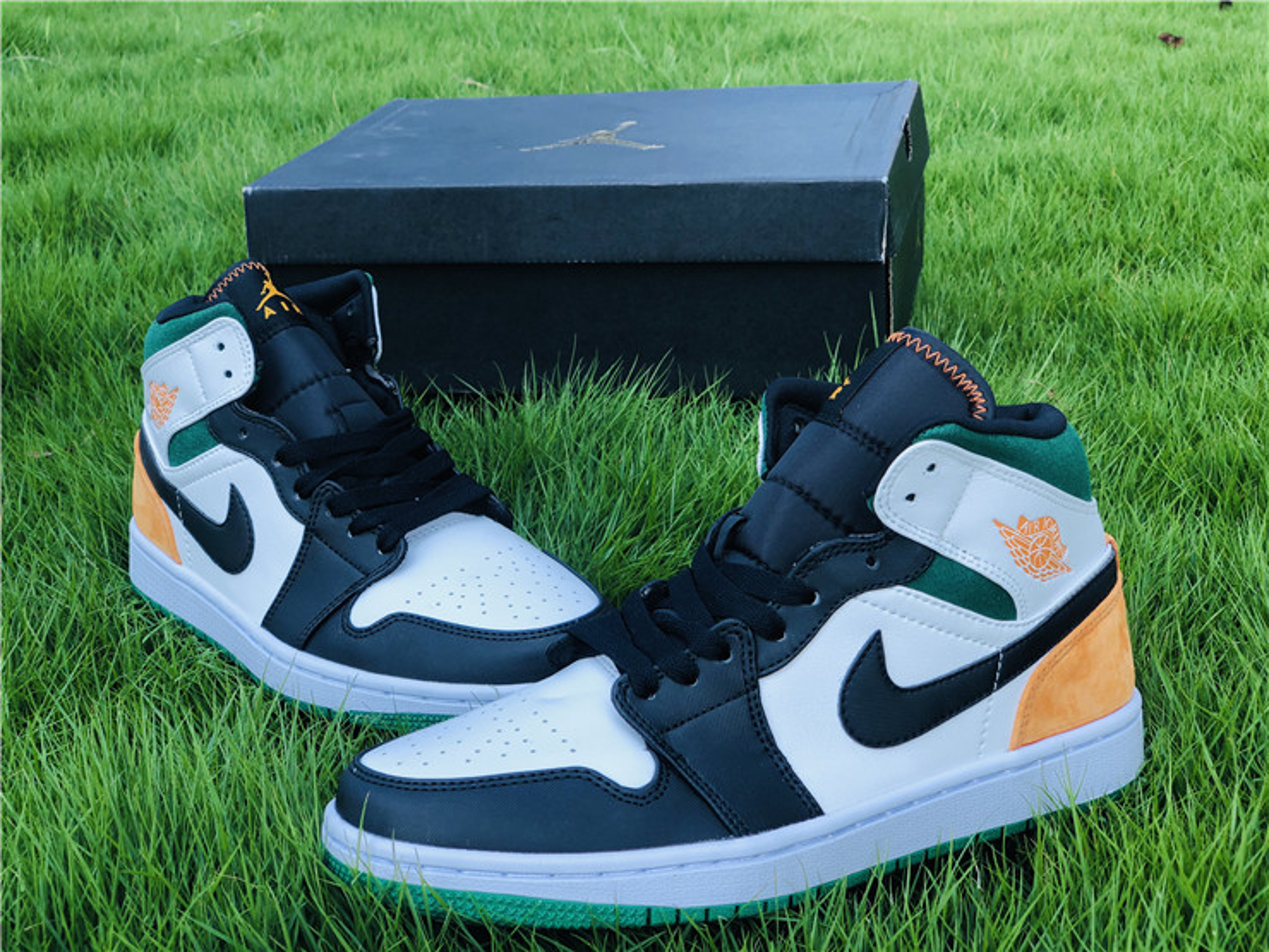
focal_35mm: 52
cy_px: 476
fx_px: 1906
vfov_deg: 28.0
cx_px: 634
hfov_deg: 36.8
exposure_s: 1/292
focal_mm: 6
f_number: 2.4
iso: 16
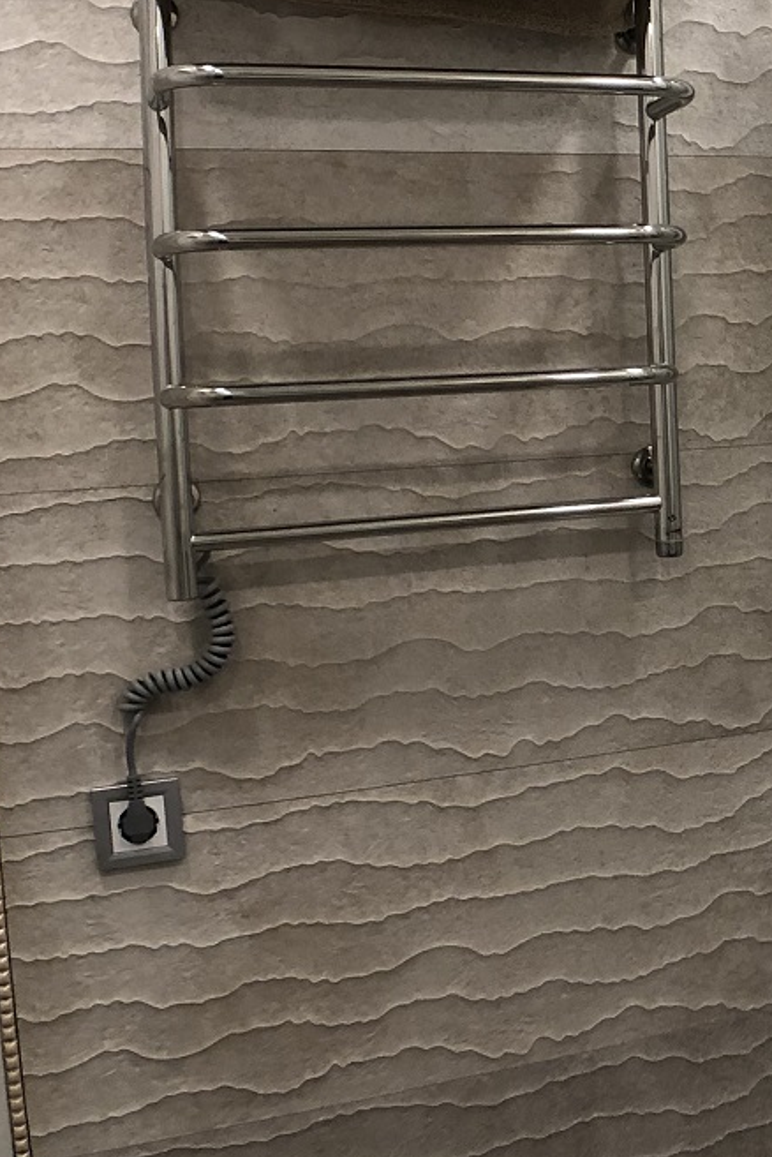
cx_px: 784
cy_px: 422
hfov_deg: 18.7
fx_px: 2281
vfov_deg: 28.3
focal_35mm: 71
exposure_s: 1/25
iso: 32
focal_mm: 3.99
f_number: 1.8
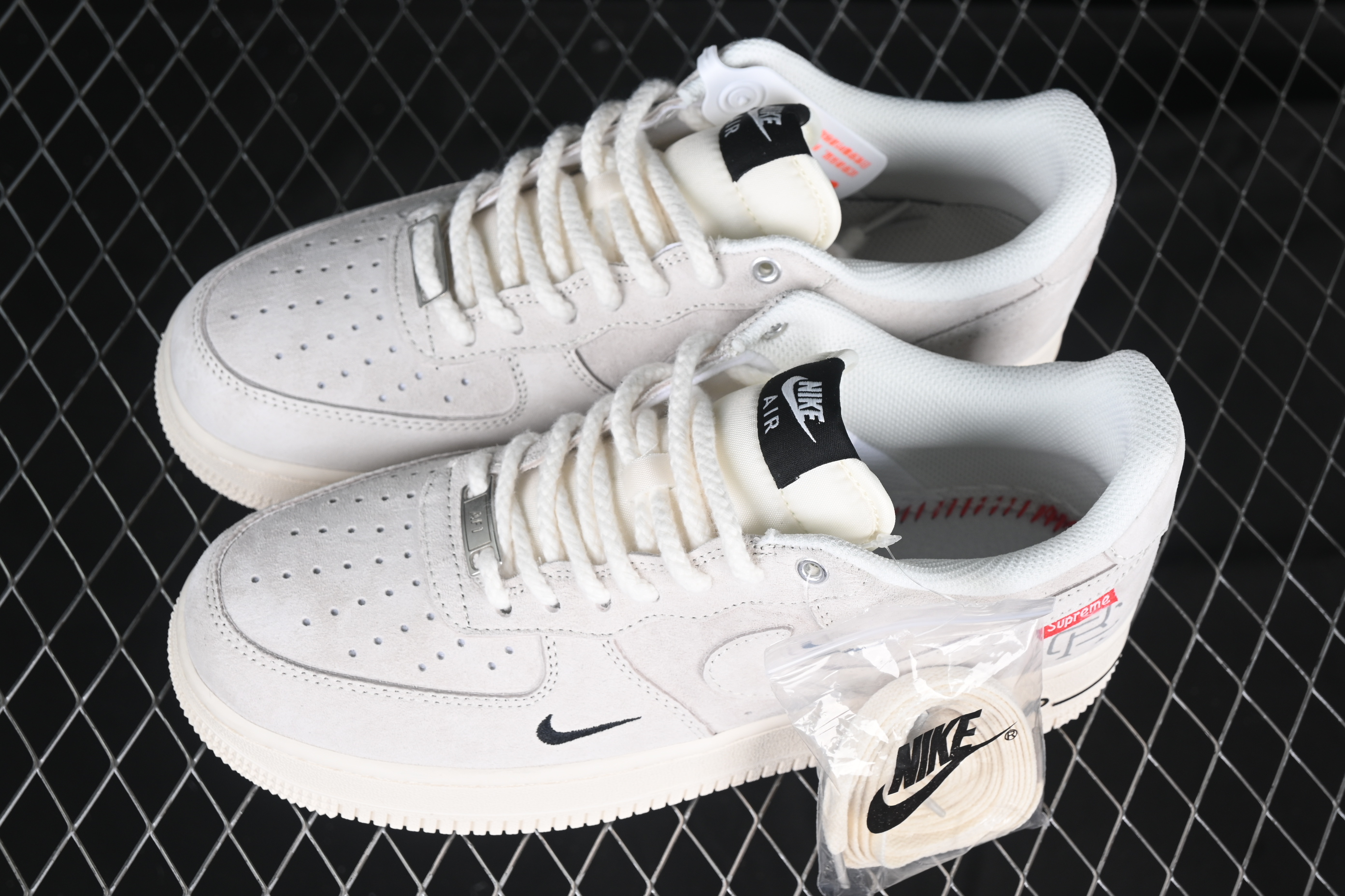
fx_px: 2802
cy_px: 448
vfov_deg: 18.2
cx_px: 672
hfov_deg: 27.0
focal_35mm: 75
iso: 160
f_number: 7.1
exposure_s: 1/80
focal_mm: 50
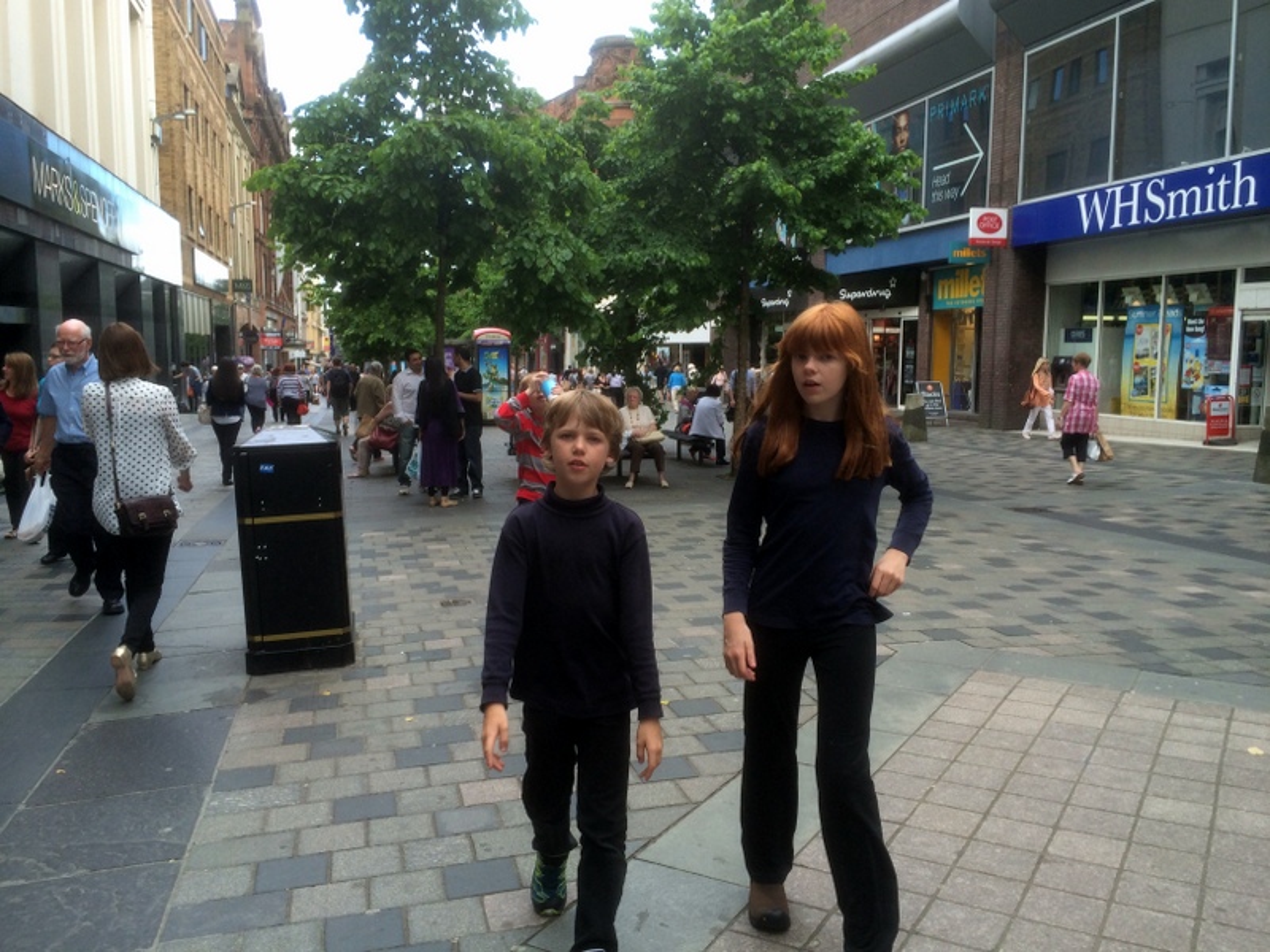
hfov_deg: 60.0
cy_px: 476
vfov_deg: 46.8
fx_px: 1101
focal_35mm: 30
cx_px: 635
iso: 32
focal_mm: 4.12
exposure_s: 1/163
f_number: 2.2
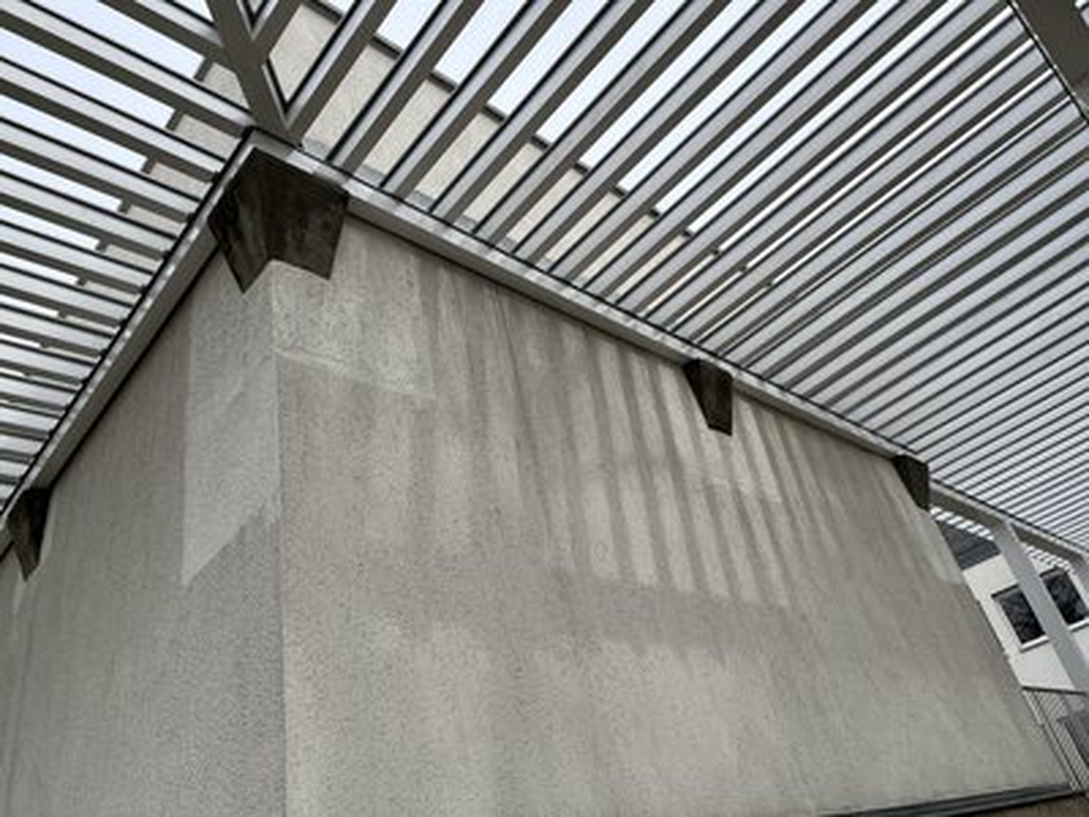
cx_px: 544
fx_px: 818
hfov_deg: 67.3
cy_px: 408
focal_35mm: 26
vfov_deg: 53.1
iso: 50
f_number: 1.6
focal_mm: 5.1
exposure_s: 1/2222
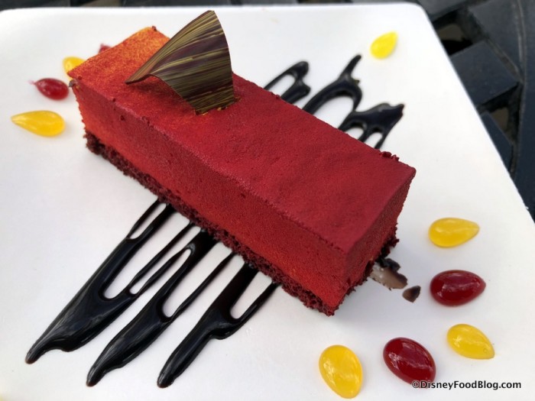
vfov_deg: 49.7
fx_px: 433
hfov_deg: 63.4
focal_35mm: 28
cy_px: 200
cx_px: 268
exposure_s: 1/607
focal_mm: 3.99
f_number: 1.8
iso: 20
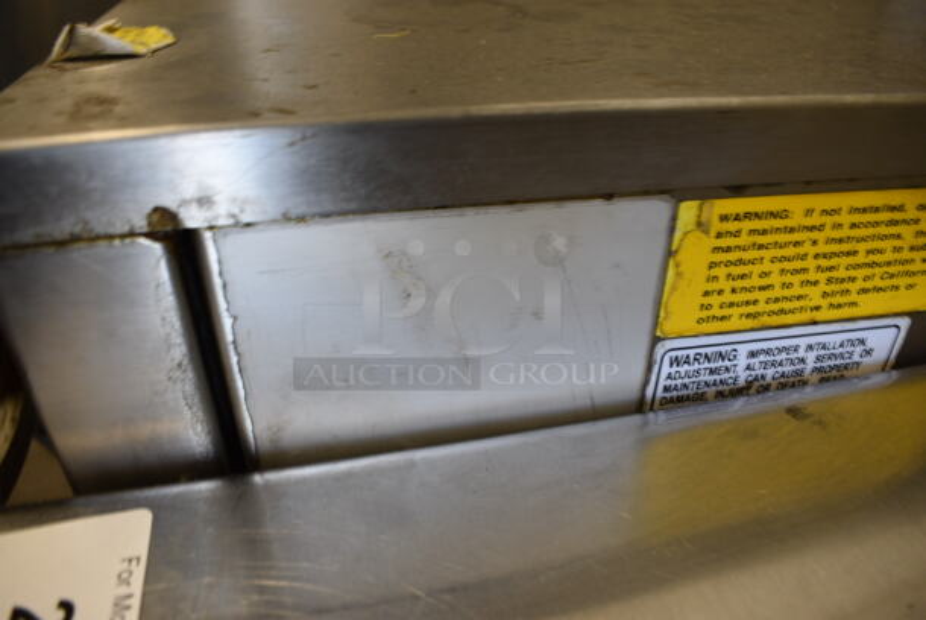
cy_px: 310
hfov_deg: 67.3
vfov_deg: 48.0
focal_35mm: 27
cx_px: 463
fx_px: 695
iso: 500
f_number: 5.6
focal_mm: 18
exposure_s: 1/60
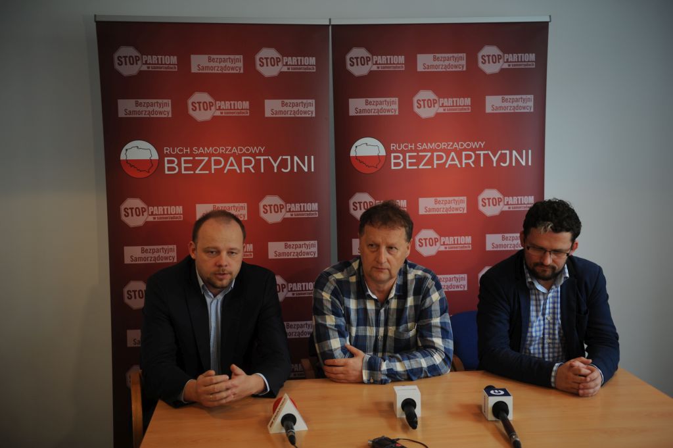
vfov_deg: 35.0
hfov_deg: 50.7
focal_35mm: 38
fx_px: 710
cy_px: 224
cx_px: 336
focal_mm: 38
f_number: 2.8
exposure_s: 1/40
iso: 200
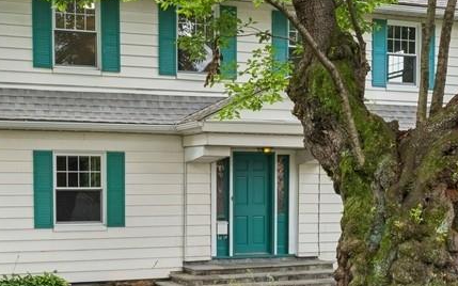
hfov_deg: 34.8
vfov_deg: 22.0
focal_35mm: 57
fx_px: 711
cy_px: 280
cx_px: 109
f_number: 11
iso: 200
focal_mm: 15
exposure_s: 1/50
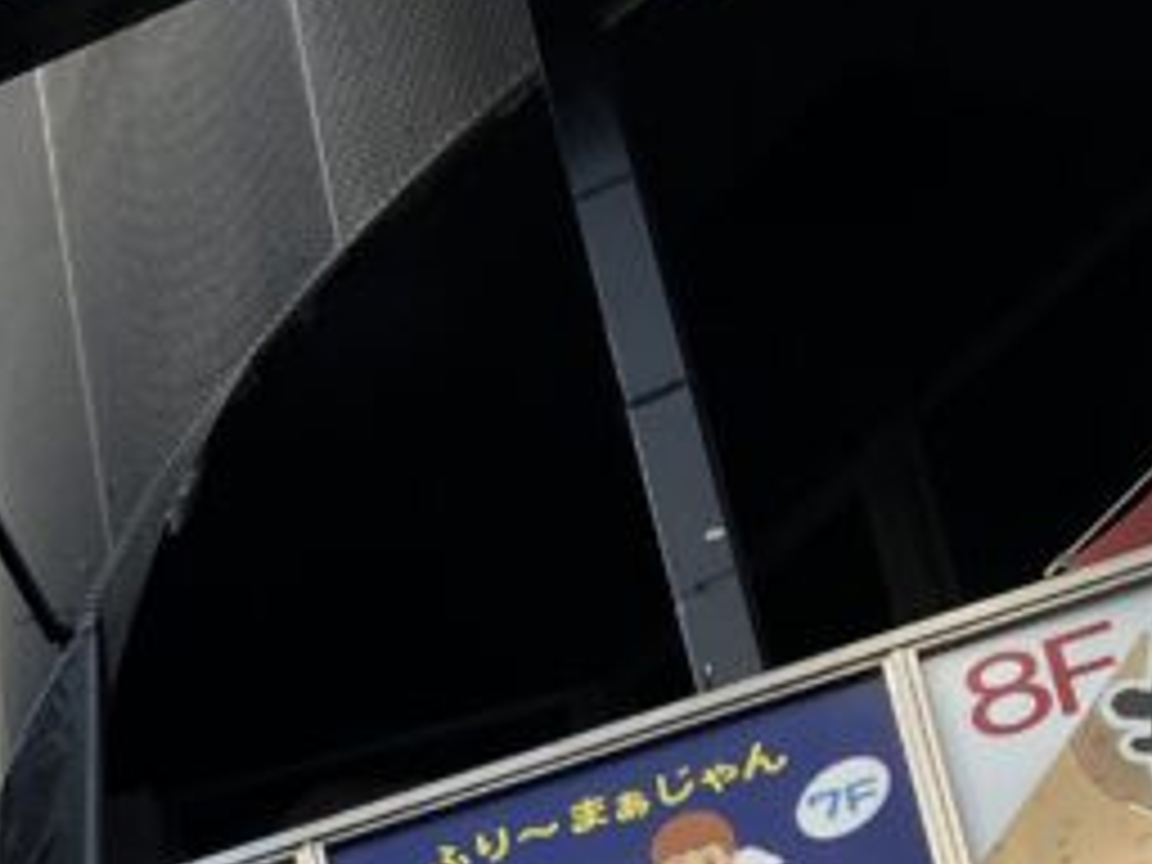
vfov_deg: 12.3
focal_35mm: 112
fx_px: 3727
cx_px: -1030
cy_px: 1449
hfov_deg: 14.9
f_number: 1.8
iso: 32
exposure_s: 1/615
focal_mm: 3.99
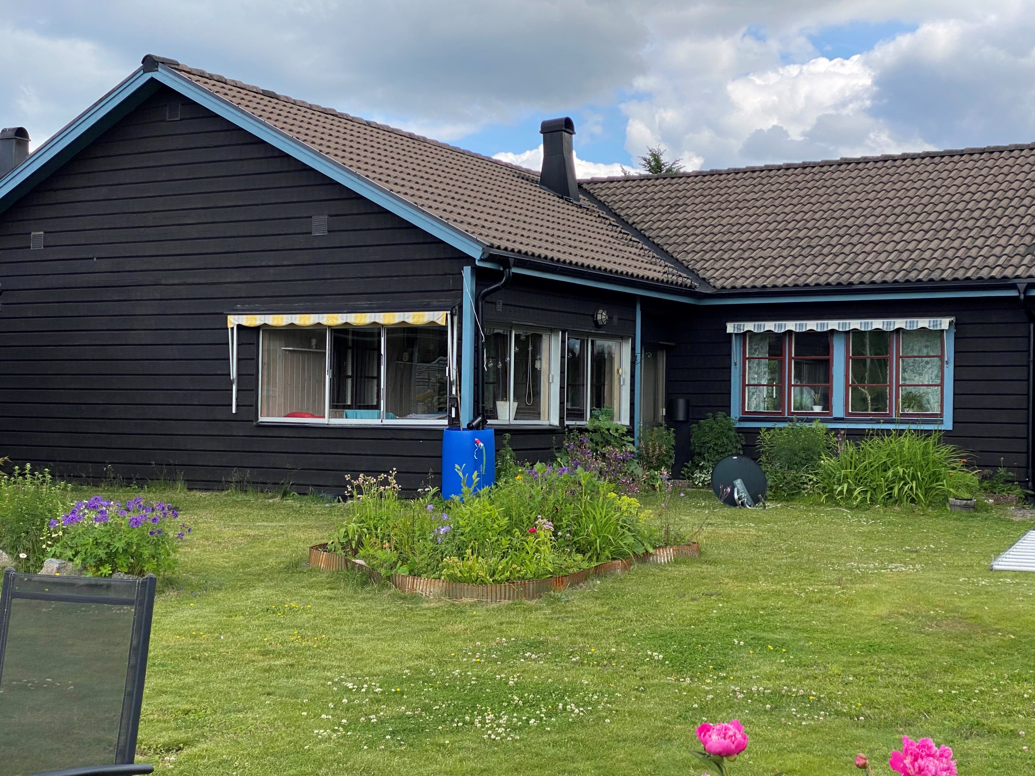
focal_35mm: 52
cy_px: 388
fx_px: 1555
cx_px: 518
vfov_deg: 28.0
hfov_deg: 36.8
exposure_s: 1/716
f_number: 2
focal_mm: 6
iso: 20
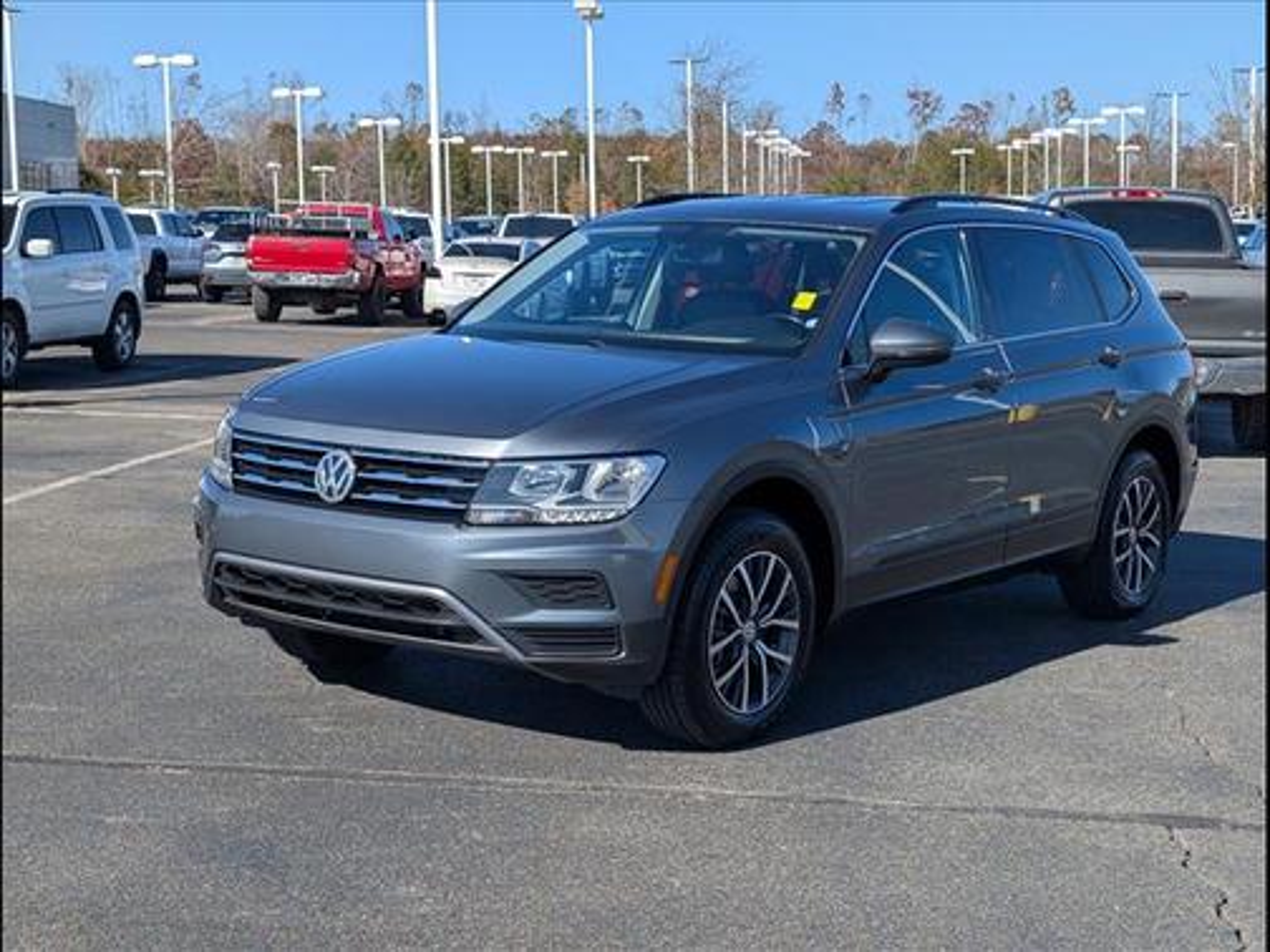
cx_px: 635
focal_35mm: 49
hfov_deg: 38.9
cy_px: 476
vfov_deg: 29.7
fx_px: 1798
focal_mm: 6.9
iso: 20
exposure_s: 1/1250
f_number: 1.68
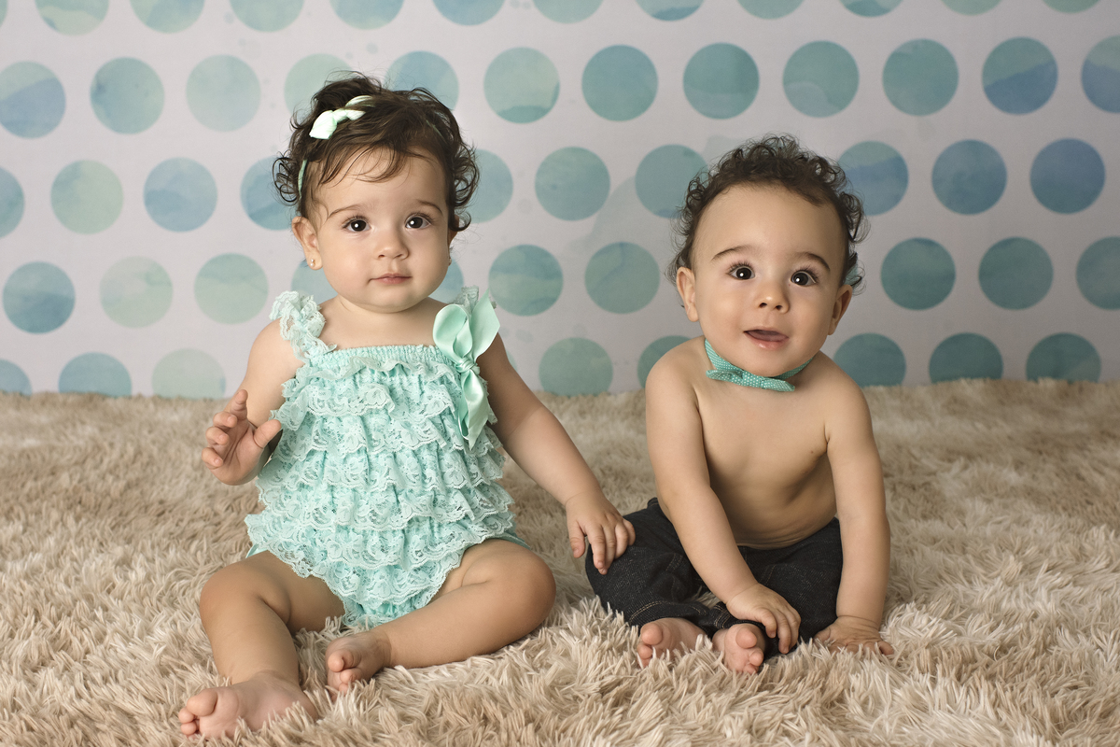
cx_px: 560
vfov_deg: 25.8
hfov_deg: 37.9
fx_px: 1633
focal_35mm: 52
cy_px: 374
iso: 500
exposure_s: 1/250
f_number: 4
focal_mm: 35
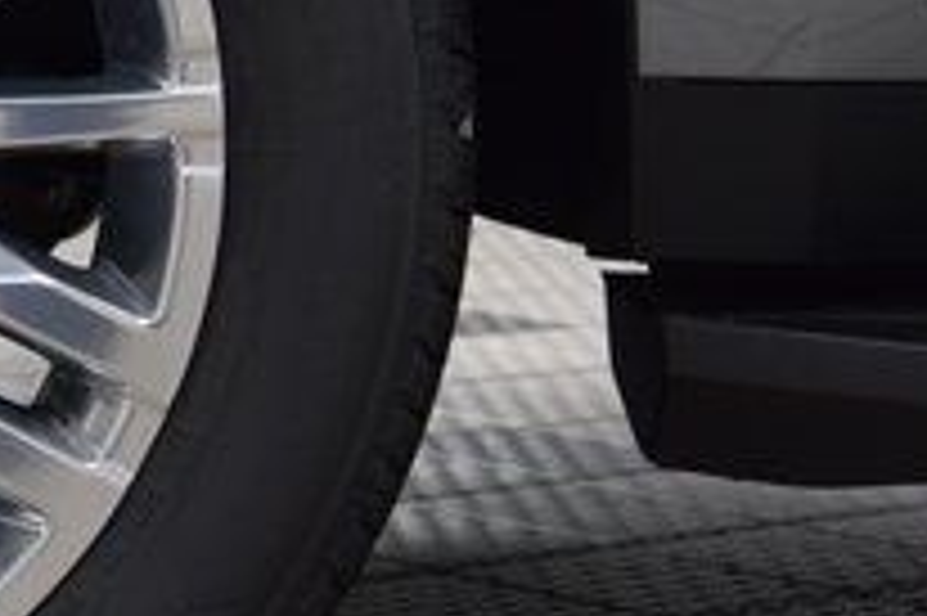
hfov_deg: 10.2
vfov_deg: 7.0
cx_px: -454
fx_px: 5043
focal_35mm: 196
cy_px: 151
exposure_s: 1/60
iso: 1600
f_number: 5.6
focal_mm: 42
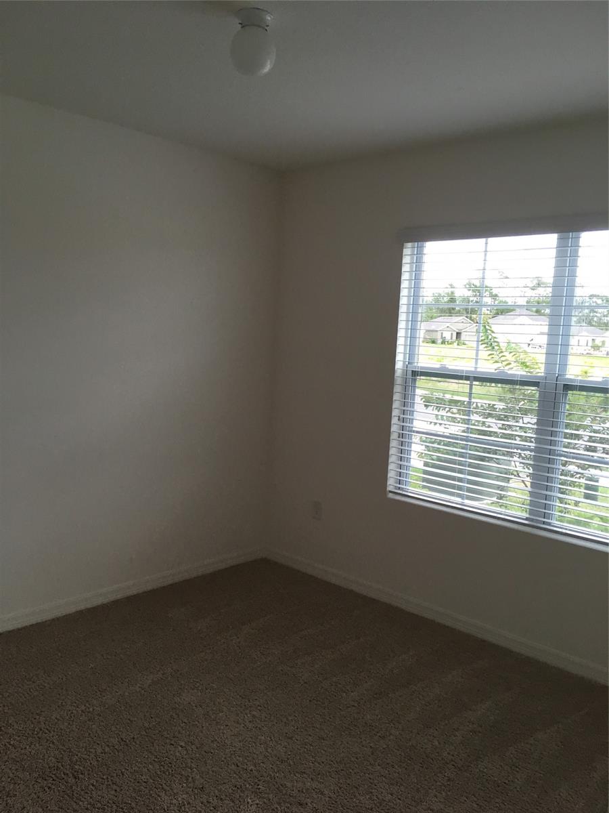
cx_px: 304
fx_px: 680
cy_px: 406
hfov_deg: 48.2
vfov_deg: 61.7
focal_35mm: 29
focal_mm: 4.15
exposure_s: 1/30
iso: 40
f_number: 2.2
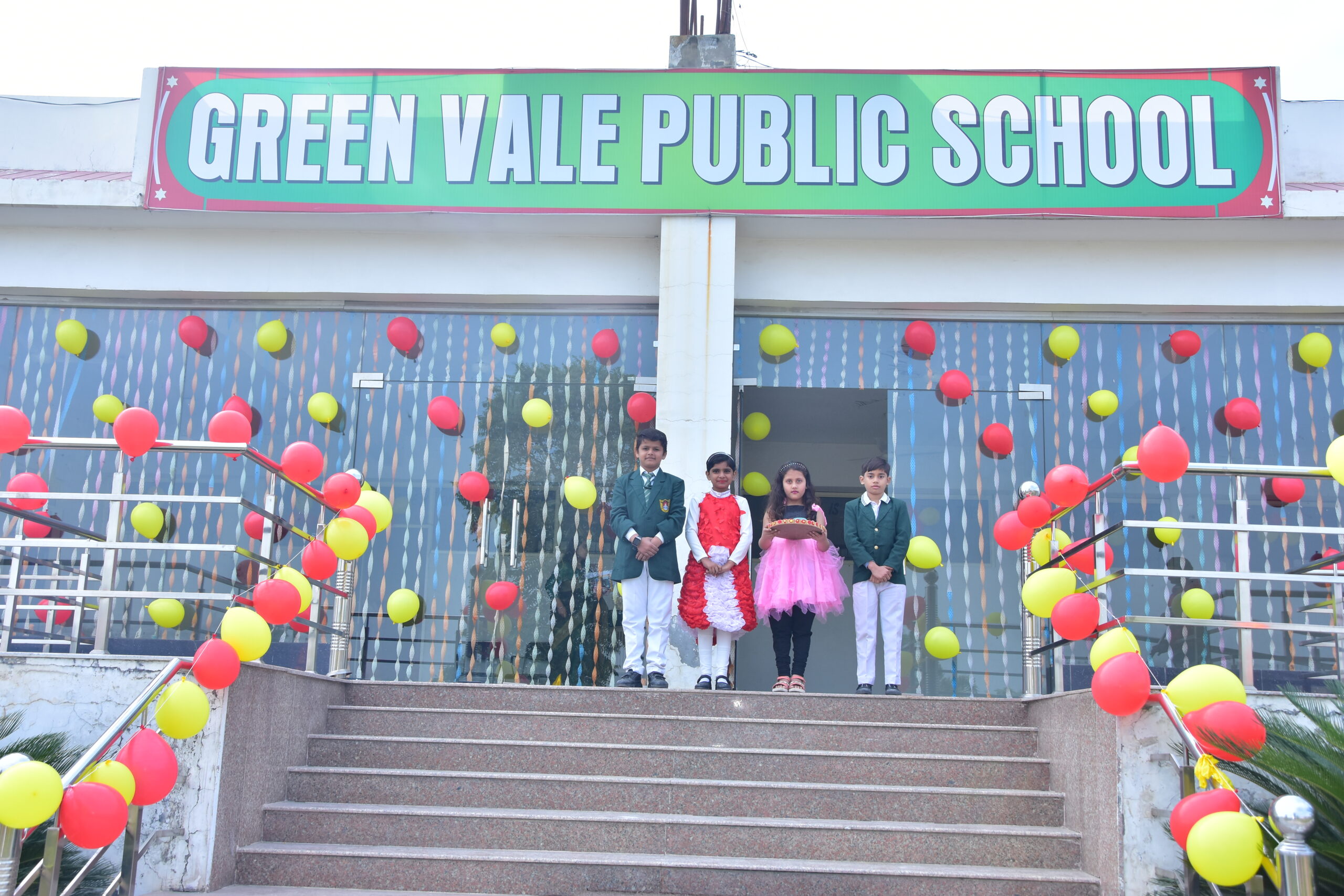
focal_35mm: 38
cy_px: 448
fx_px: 1400
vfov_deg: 35.5
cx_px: 672
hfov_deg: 51.3
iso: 200
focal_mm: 25
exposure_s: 1/250
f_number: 7.1
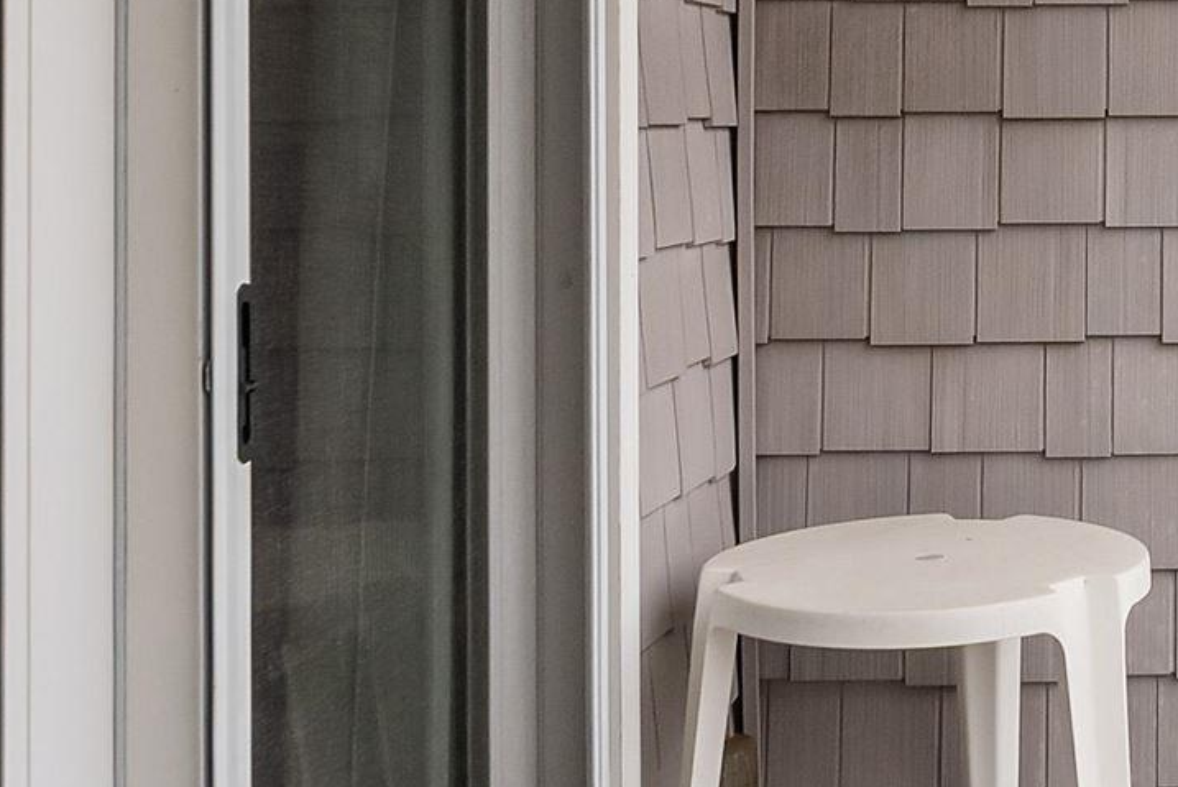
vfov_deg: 22.2
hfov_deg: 29.5
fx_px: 1964
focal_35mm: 60
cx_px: 1349
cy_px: 96
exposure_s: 1/320
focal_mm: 14
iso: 640
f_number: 7.1
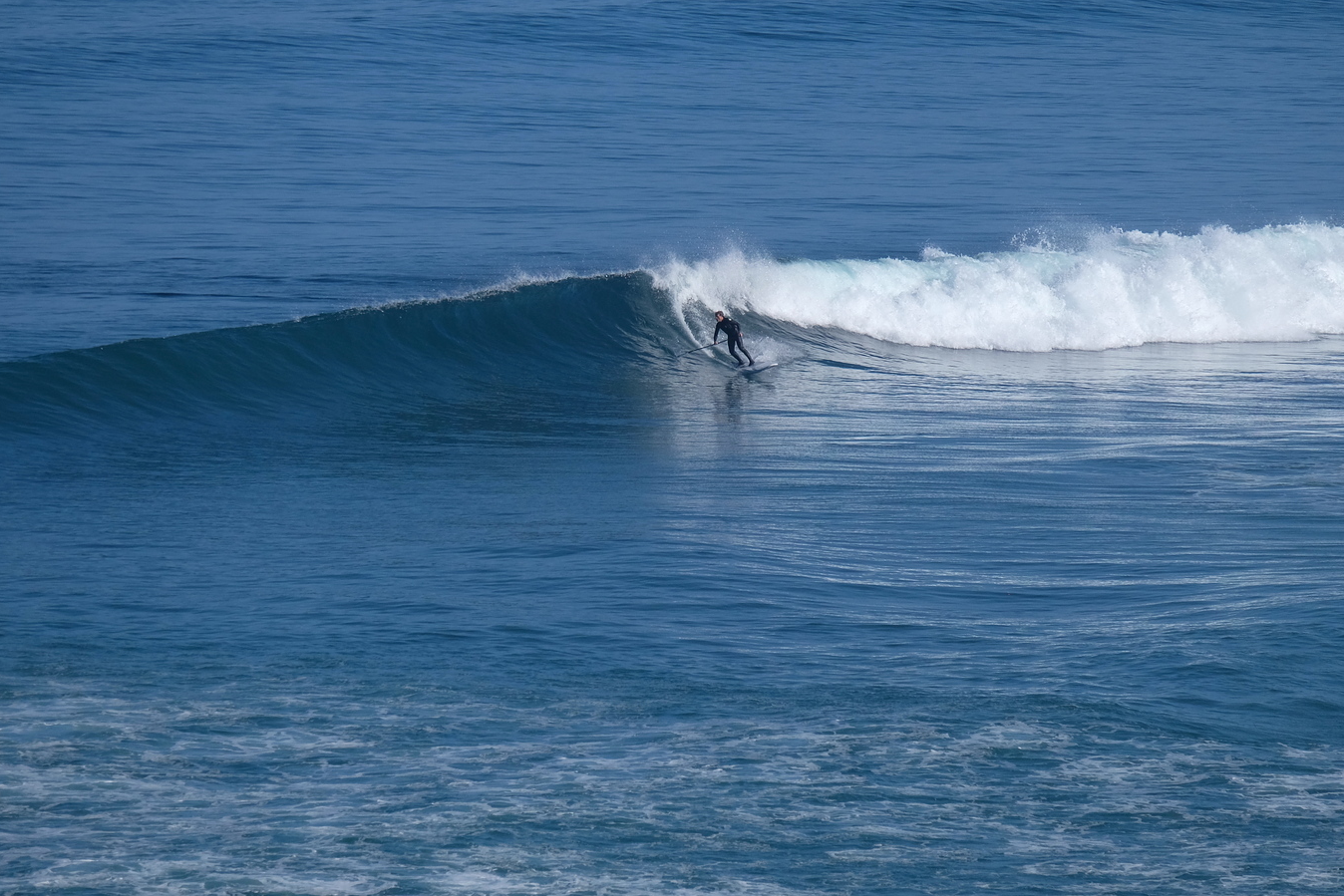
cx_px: 659
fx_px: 11051
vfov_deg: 4.6
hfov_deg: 7.0
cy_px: 409
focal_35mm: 296
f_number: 6.4
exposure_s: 1/2900
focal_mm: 171.6
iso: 400
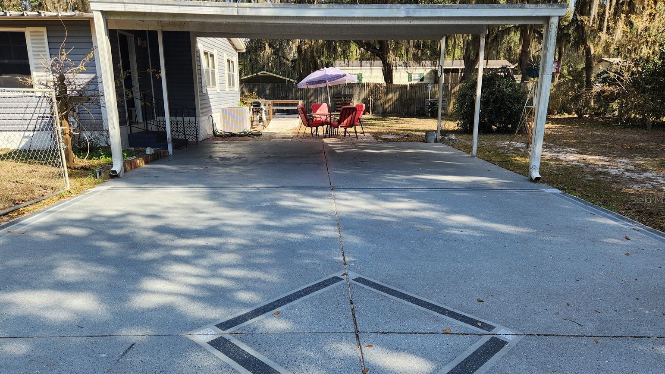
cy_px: 199
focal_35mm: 26
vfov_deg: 44.3
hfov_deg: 71.9
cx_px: 327
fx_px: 458
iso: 20
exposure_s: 1/465
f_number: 1.8
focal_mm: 5.4
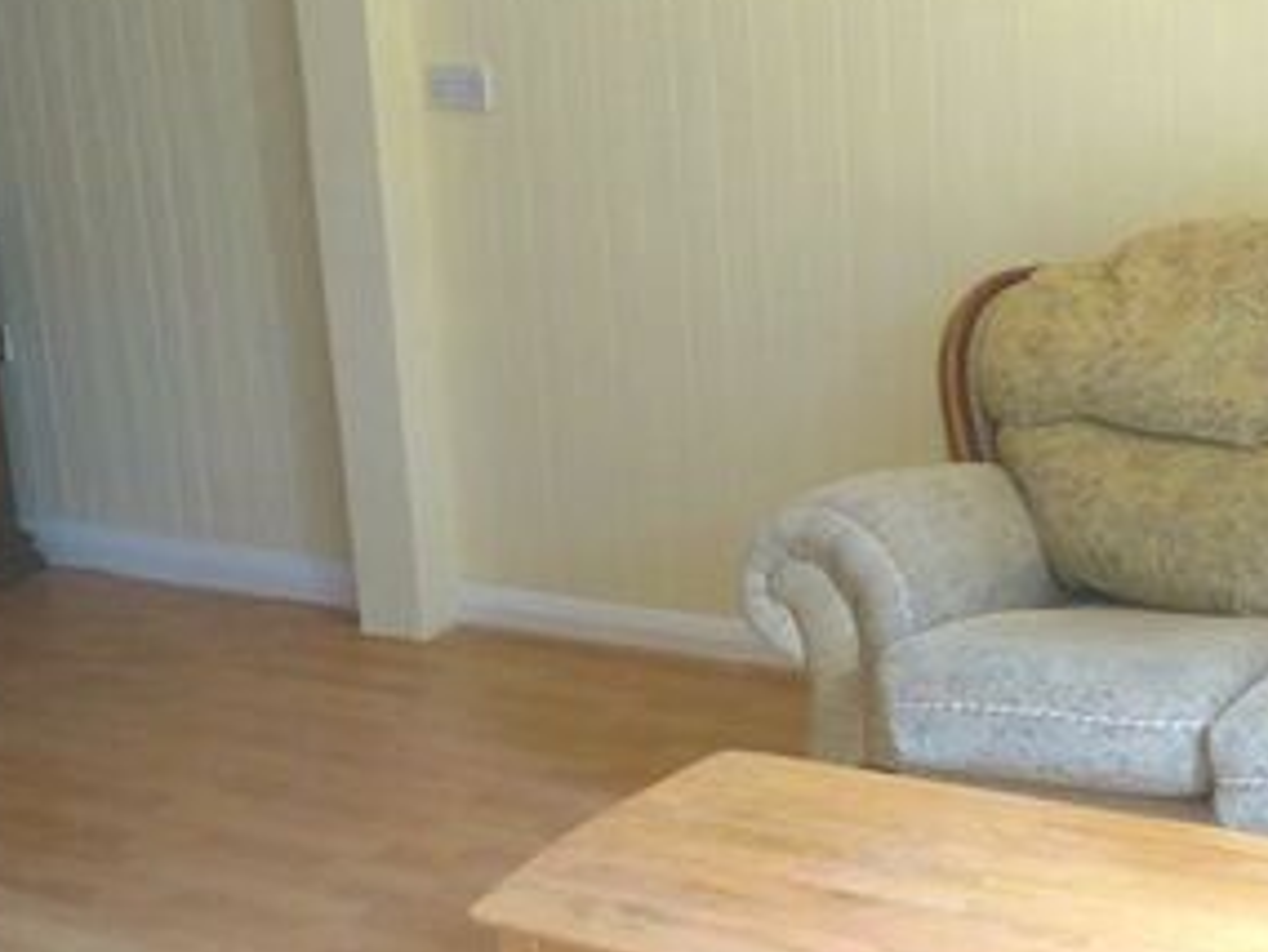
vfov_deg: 24.8
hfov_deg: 32.2
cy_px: 496
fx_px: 2162
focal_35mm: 59
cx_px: 921
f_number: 3.3
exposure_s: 1/60
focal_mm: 4.3
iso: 250
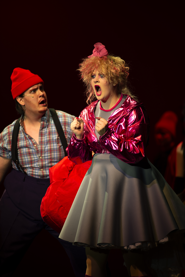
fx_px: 1540
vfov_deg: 10.3
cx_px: 92
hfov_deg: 6.9
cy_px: 138
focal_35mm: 200
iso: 400
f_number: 2.8
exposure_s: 1/160
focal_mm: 200
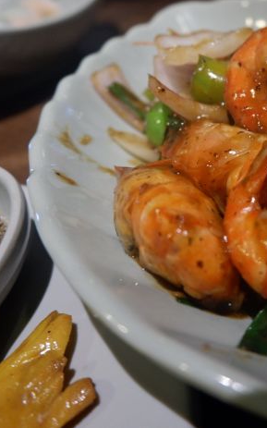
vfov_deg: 52.8
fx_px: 431
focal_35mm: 37
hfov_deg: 30.4
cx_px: 300
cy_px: 213
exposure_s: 1/34
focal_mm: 16
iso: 1250
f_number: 4
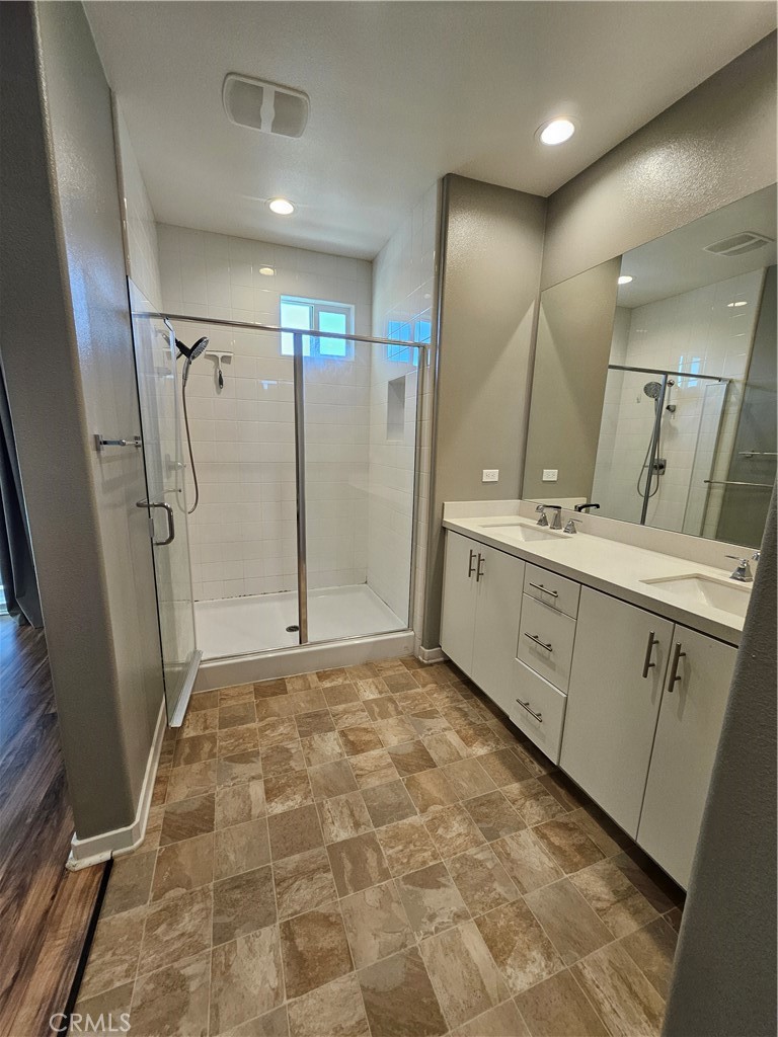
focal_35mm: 13
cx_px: 389
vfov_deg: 106.2
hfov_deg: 89.9
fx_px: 390
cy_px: 518
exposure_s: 1/60
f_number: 2.2
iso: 100
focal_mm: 1.74
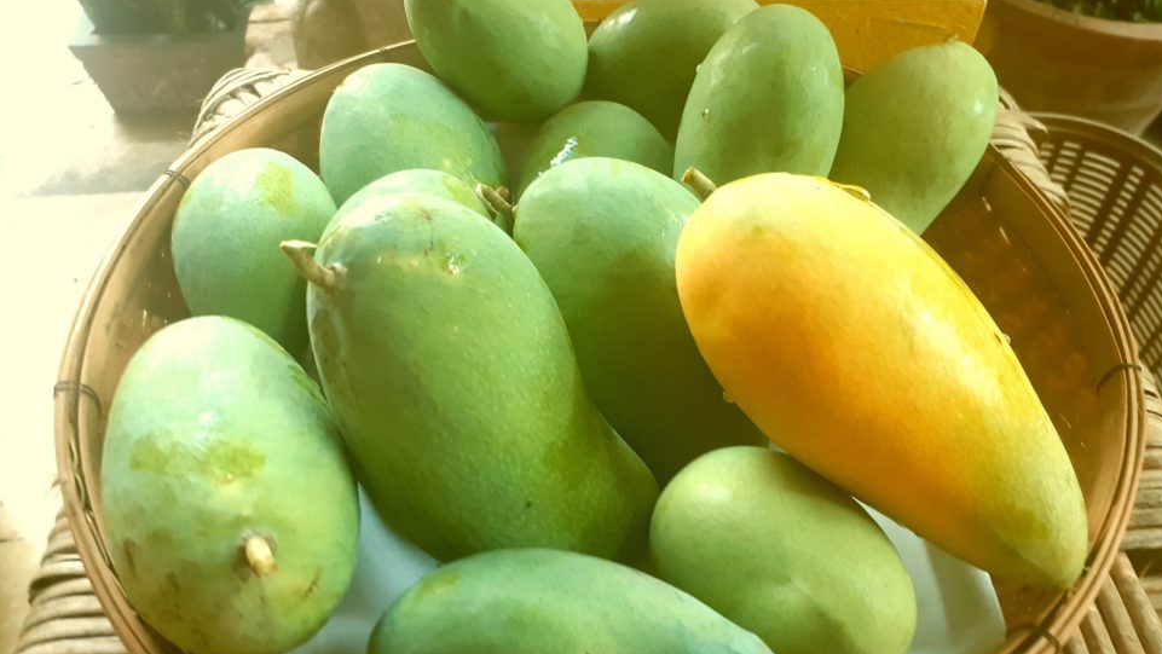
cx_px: 590
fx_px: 925
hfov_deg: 64.3
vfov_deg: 38.8
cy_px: 384
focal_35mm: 30
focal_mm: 3.6
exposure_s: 1/50
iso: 100
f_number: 1.9
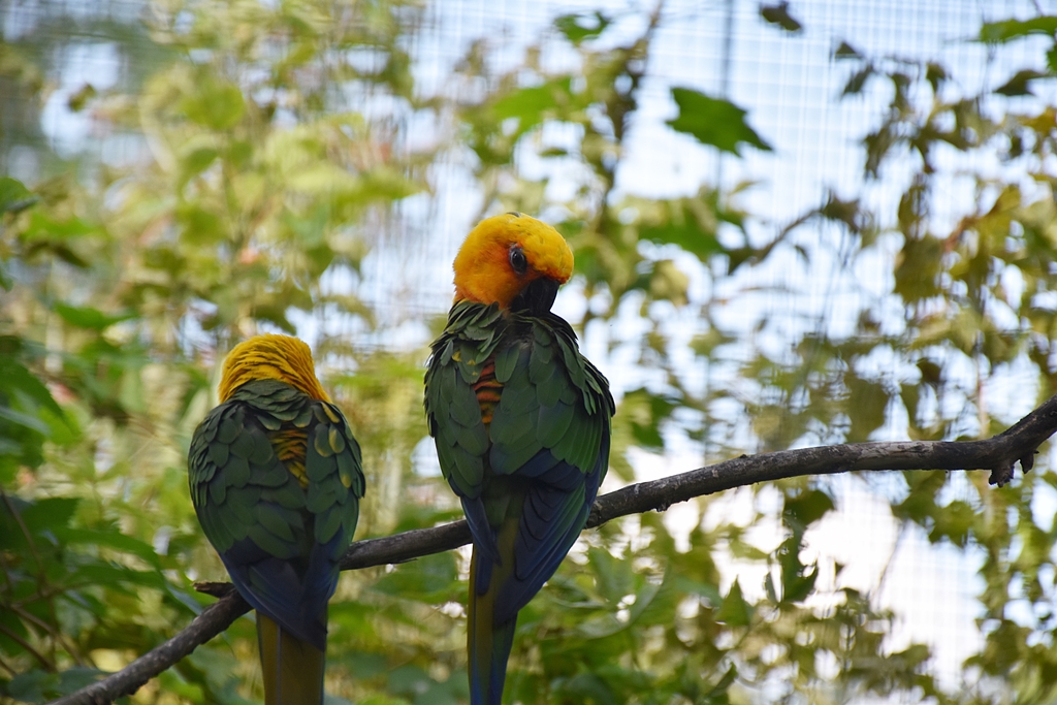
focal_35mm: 210
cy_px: 352
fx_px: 6166
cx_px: 528
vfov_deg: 6.5
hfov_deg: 9.8
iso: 400
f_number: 5.6
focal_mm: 140
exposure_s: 1/400
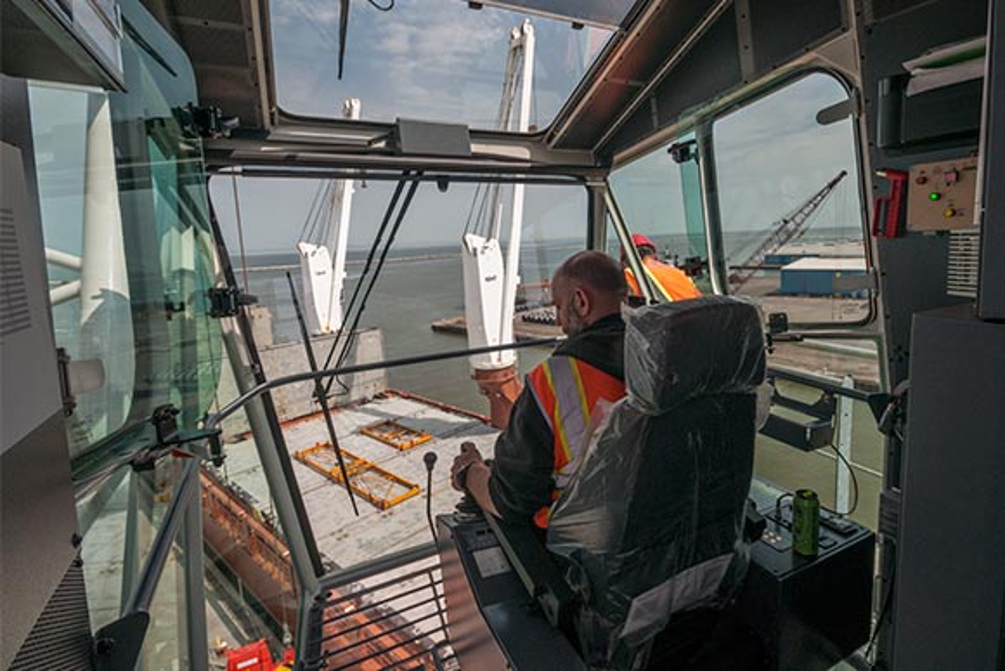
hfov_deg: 100.4
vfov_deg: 77.4
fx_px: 419
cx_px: 502
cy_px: 336
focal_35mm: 15
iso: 400
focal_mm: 10
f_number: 10
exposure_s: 1/640
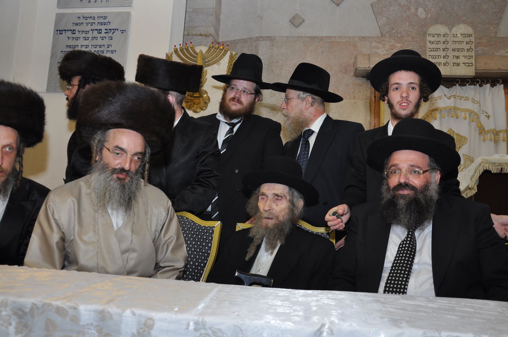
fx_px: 444
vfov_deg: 41.6
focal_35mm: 32
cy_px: 168
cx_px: 254
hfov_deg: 59.6
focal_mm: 21
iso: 400
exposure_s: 1/60
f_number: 5.6
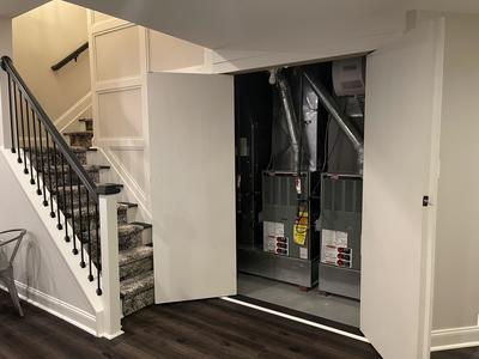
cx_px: 240
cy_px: 180
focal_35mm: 26
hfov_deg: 67.3
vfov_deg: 53.1
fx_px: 360
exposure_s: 1/40
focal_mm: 5.1
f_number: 1.6
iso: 500
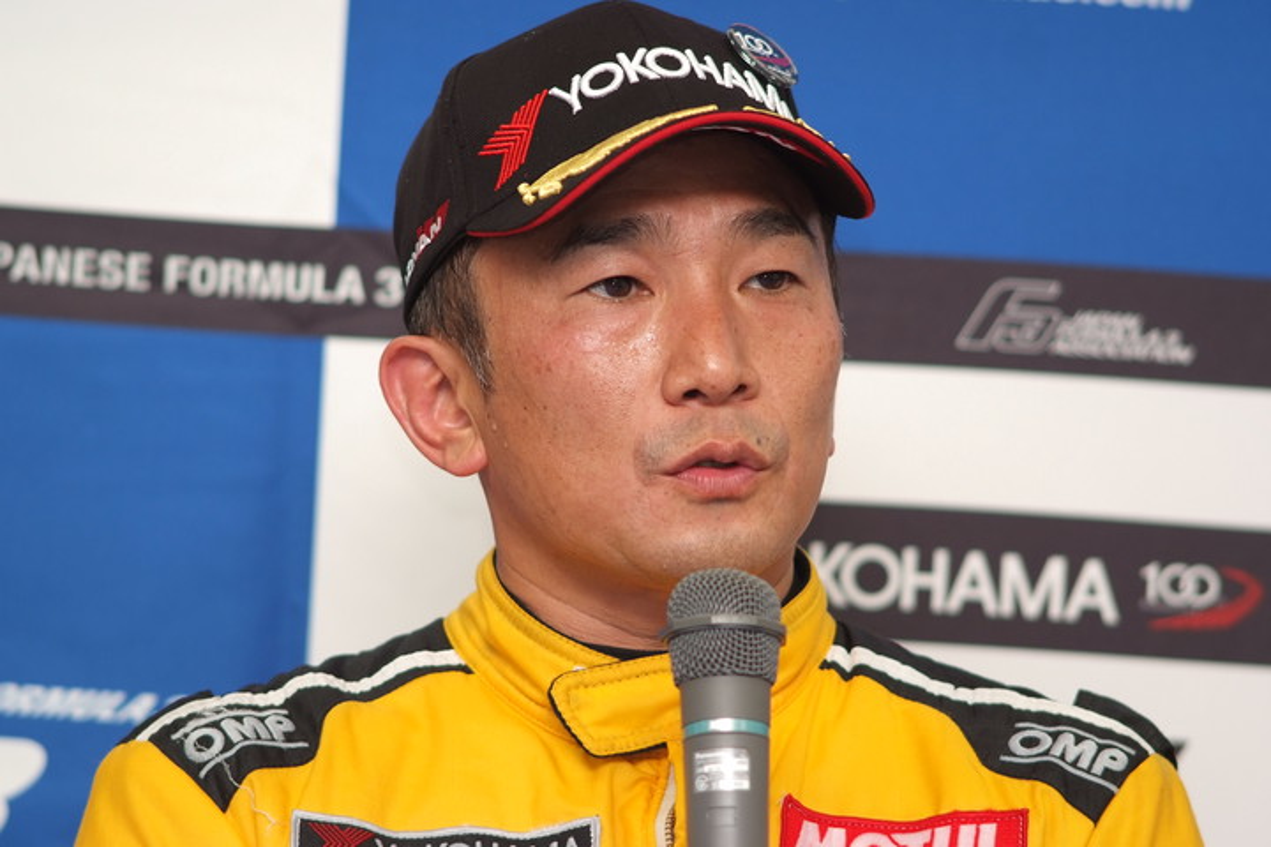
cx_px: 636
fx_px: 9532
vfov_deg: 5.1
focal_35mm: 270
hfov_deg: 7.6
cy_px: 424
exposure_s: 1/250
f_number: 2.8
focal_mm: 180
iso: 400
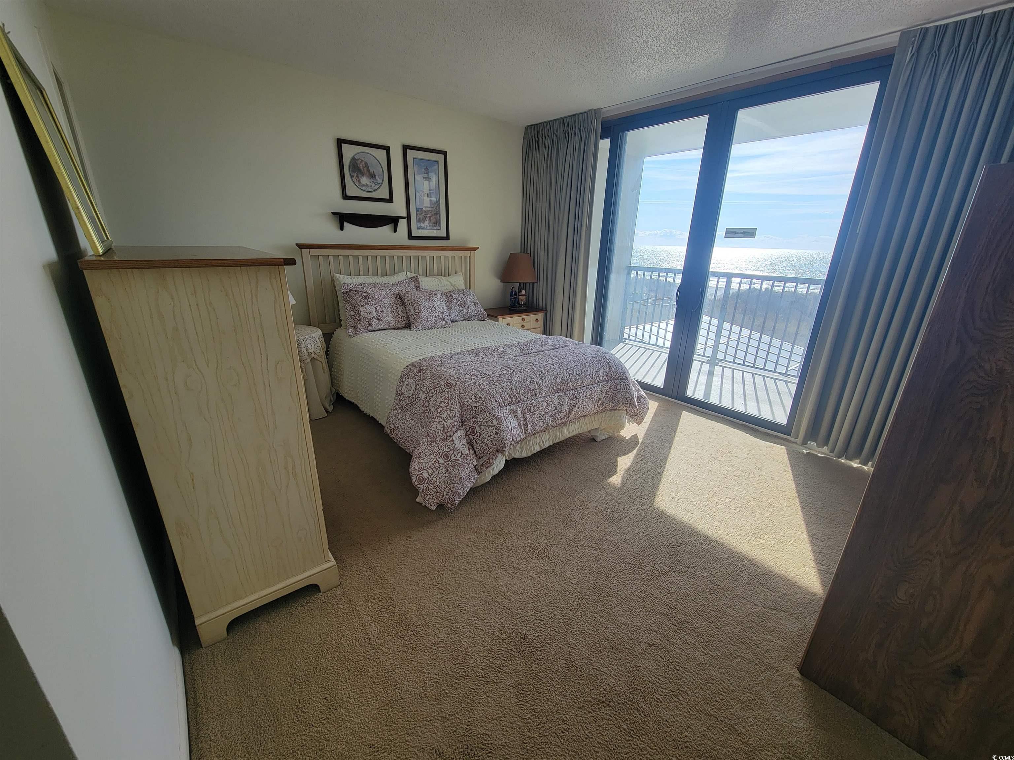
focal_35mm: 13
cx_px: 507
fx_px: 381
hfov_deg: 106.2
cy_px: 380
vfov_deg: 89.9
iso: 50
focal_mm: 2.2
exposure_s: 1/373
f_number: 2.2
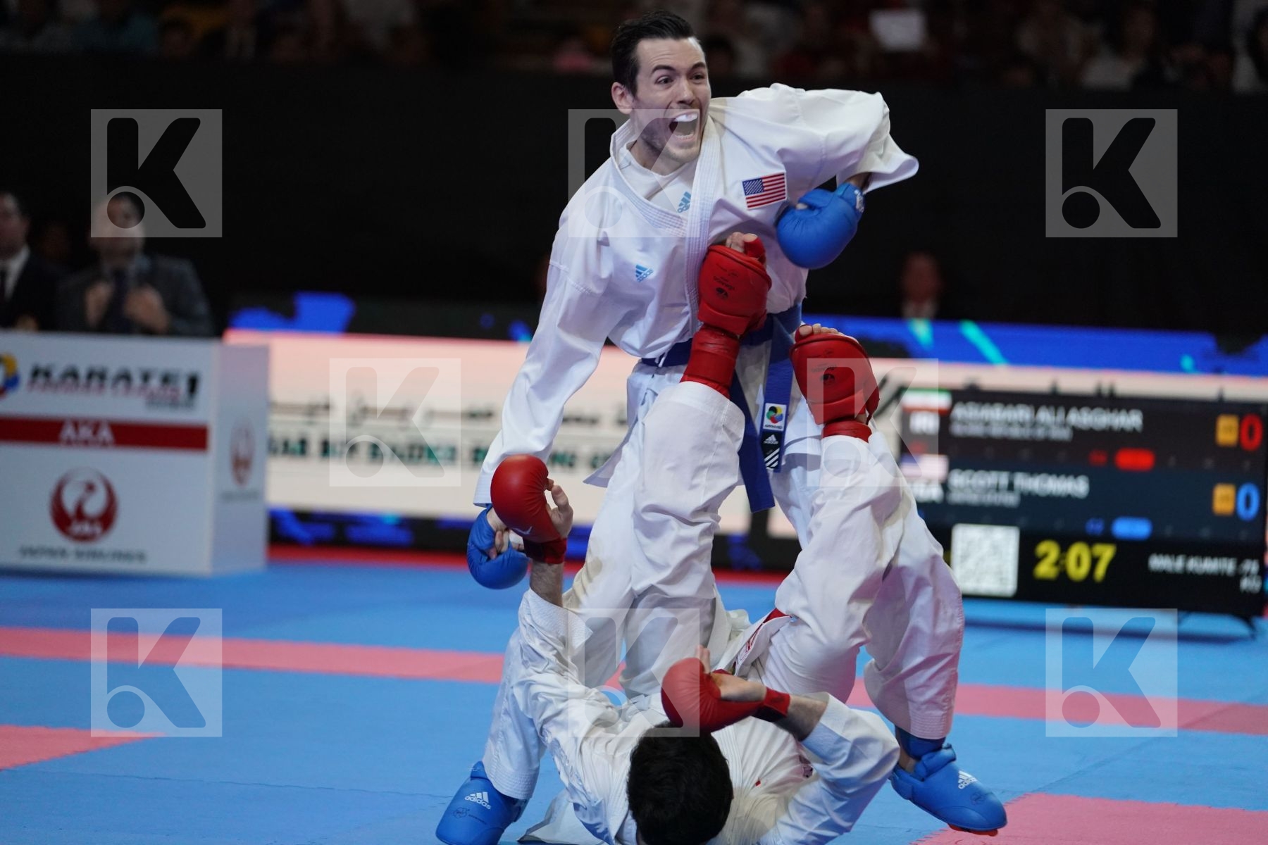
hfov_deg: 13.9
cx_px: 634
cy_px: 422
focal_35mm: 148
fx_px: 5212
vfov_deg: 9.3
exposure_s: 1/1000
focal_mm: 148
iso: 4000
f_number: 2.8
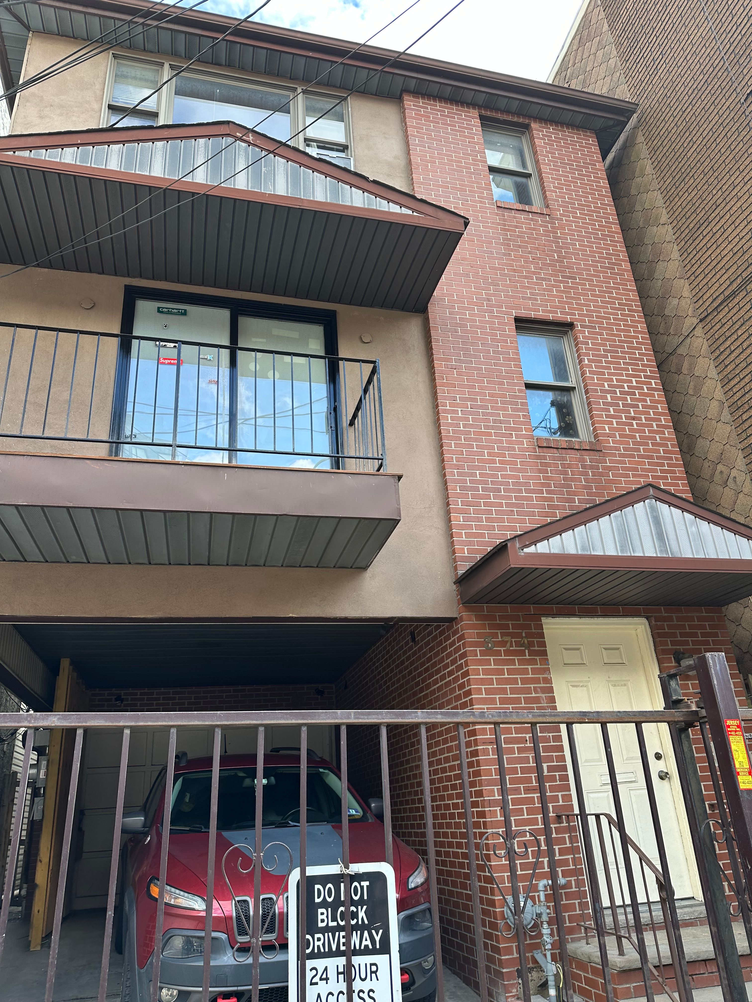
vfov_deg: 71.6
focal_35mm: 24
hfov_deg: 56.8
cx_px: 376
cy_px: 501
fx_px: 695
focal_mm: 6.86
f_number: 1.78
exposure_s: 1/251
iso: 80
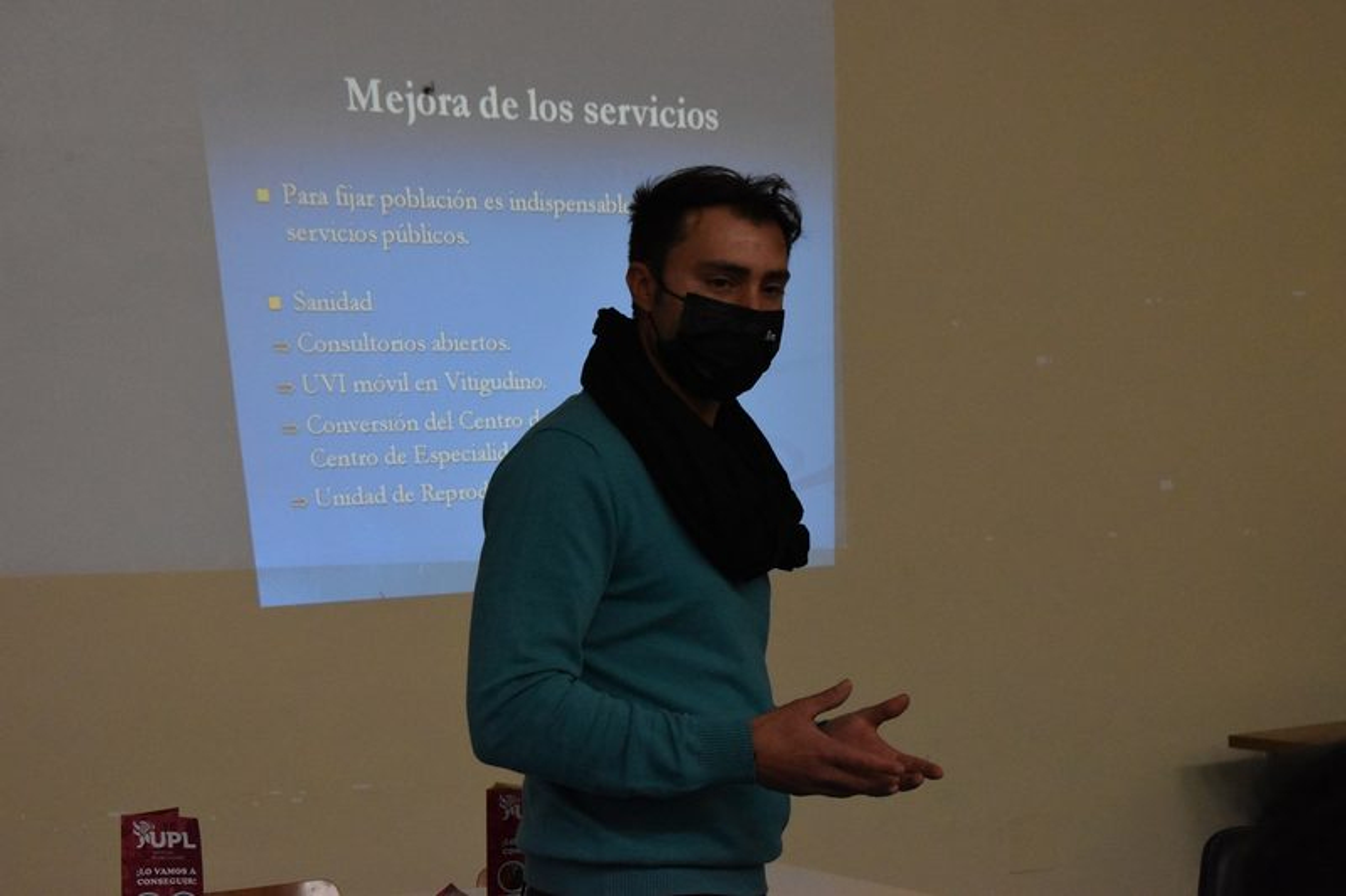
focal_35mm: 78
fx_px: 2916
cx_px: 673
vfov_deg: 17.5
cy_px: 448
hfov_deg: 26.0
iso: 4000
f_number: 5.6
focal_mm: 52
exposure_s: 1/125
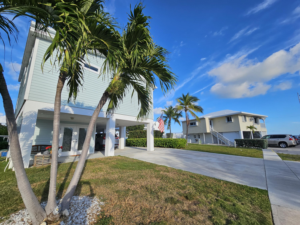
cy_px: 112
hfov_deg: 106.2
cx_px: 150
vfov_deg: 89.9
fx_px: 113
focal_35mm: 13
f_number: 2.2
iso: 50
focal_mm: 2.2
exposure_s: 1/2180
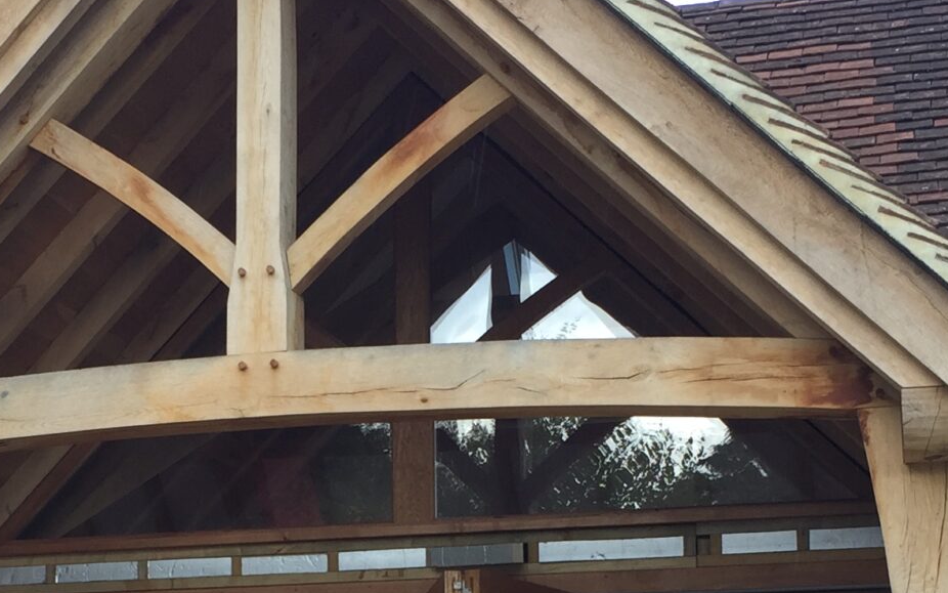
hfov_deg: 24.2
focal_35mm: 85
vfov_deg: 15.0
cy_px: 645
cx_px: 319
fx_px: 2196
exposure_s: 1/109
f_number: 2.2
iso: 32
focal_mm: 4.15
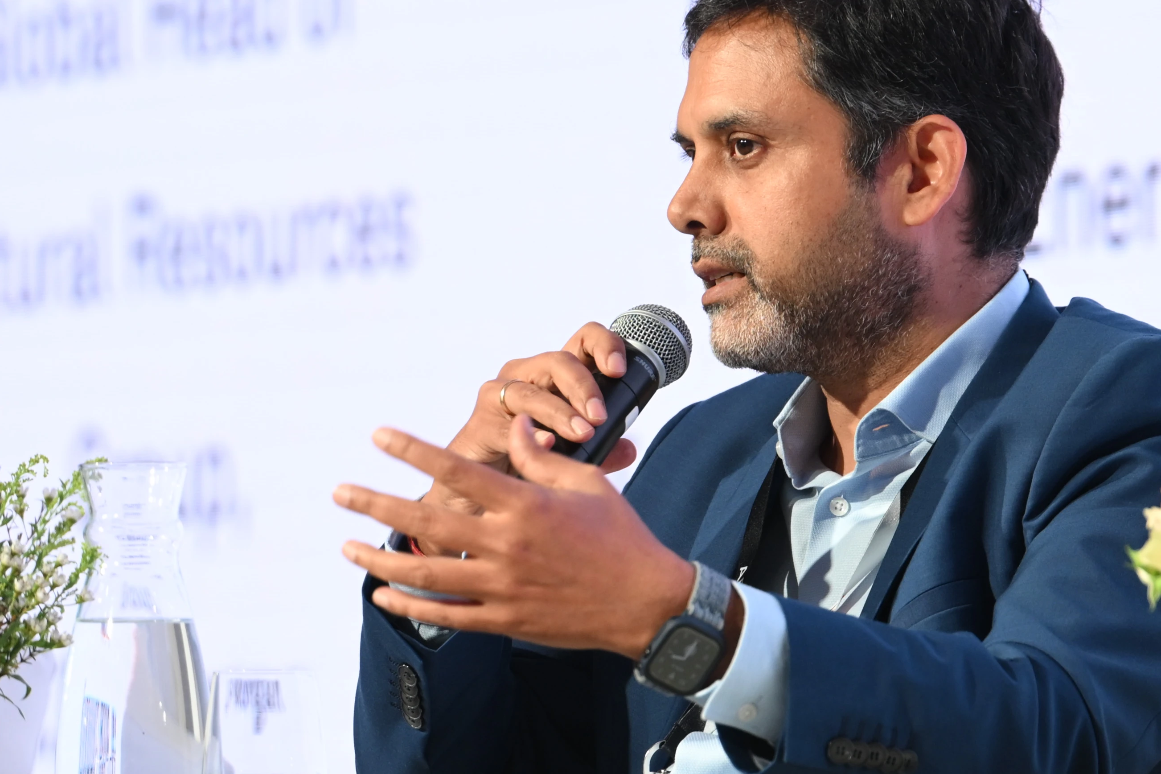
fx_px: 13317
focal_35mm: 413
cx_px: 669
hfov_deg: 5.0
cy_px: 373
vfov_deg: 3.3
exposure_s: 1/200
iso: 1000
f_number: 4
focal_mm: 180
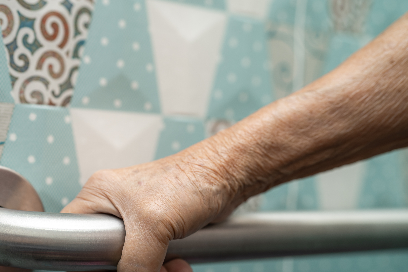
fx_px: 759
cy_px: 173
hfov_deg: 29.9
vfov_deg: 20.3
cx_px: 139
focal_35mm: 67
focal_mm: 50
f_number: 2.2
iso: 100
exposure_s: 1/60
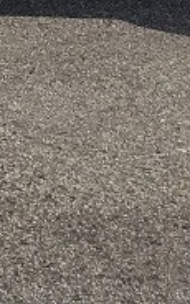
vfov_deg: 8.7
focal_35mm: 217
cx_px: -421
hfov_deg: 5.6
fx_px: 1798
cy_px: -454
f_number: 2.2
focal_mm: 4.15
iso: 25
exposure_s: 1/3344
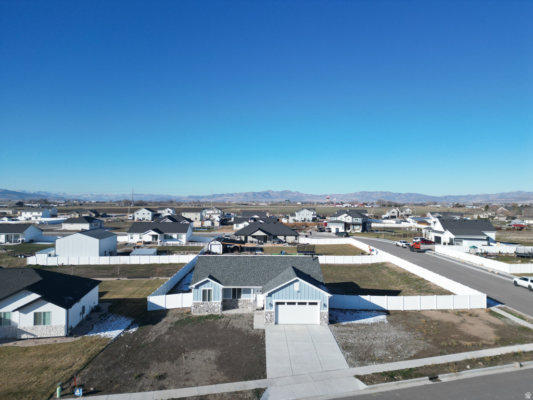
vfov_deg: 56.8
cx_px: 266
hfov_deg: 71.6
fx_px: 370
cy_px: 200
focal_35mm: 24
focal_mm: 6.72
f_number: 1.7
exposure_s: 1/4000
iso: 150
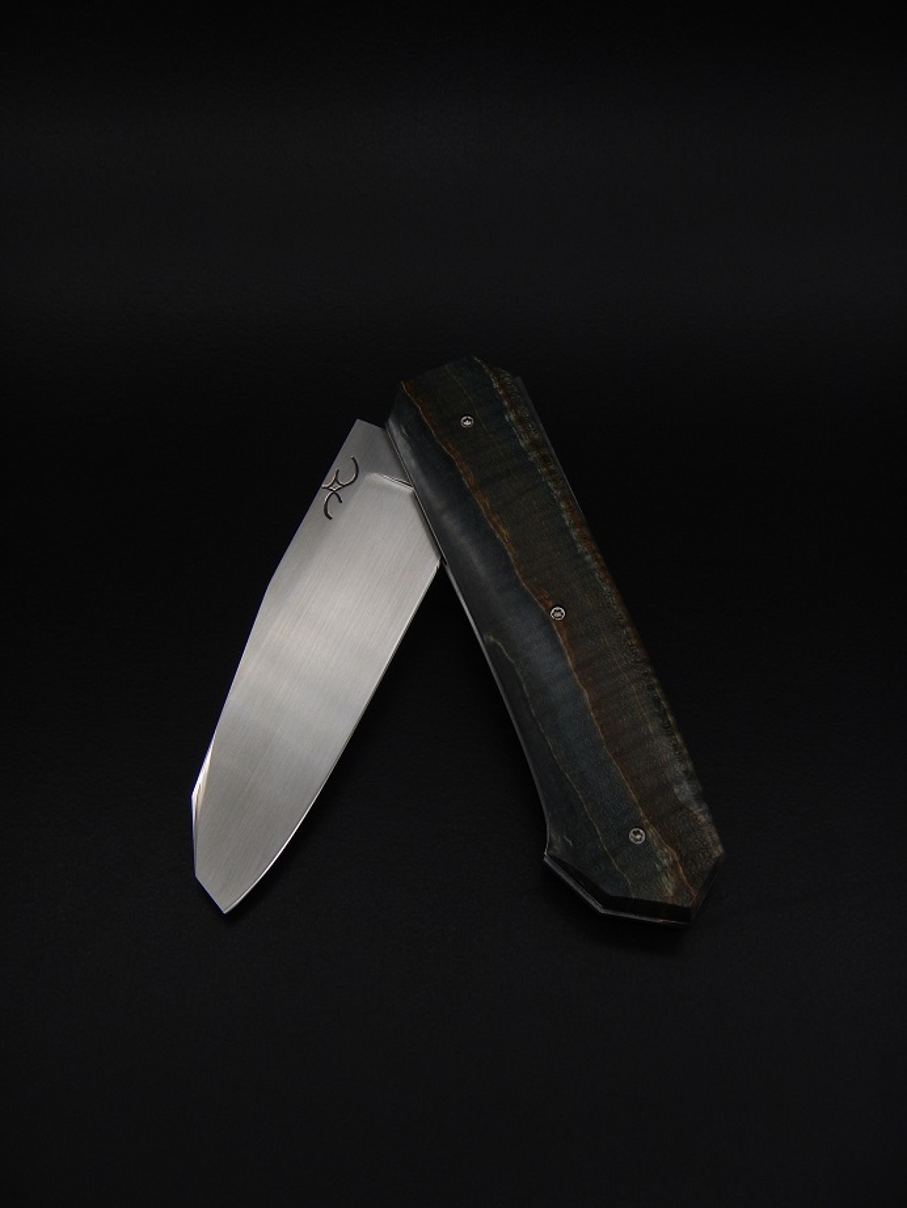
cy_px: 604
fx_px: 1641
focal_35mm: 47
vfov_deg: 40.4
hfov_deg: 30.9
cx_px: 454
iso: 180
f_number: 4.1
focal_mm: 8.4
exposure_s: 1/30
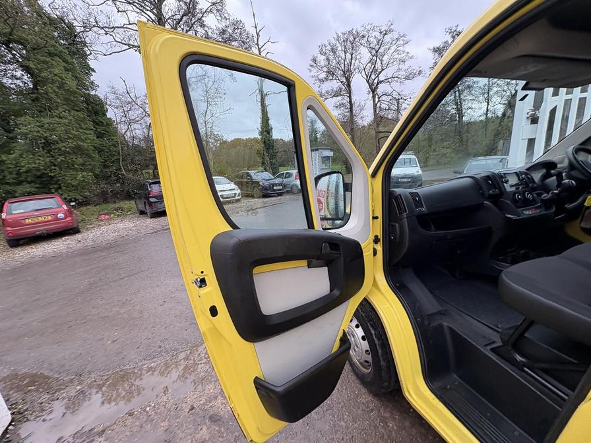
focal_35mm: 14
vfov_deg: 85.7
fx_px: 239
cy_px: 222
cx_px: 296
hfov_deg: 102.1
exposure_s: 1/99
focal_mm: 2.22
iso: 50
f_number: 2.2
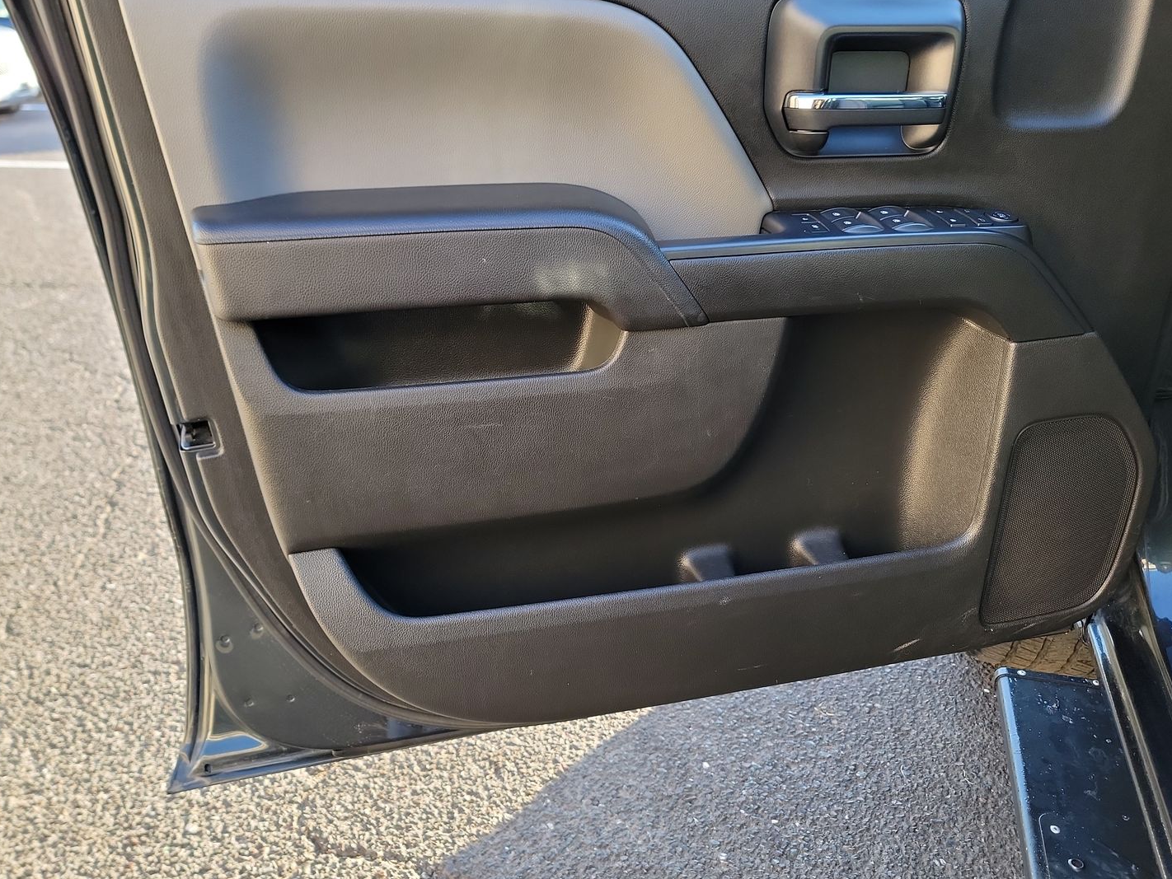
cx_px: 595
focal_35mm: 27
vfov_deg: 51.4
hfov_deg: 65.3
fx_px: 914
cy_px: 425
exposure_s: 1/59
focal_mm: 6.7
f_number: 1.8
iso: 101
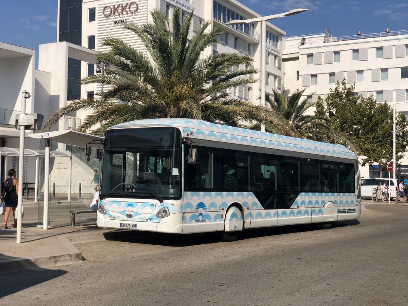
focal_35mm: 52
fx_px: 613
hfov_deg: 36.8
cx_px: 204
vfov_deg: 28.0
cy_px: 153
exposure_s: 1/1779
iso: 16
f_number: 2.4
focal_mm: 6
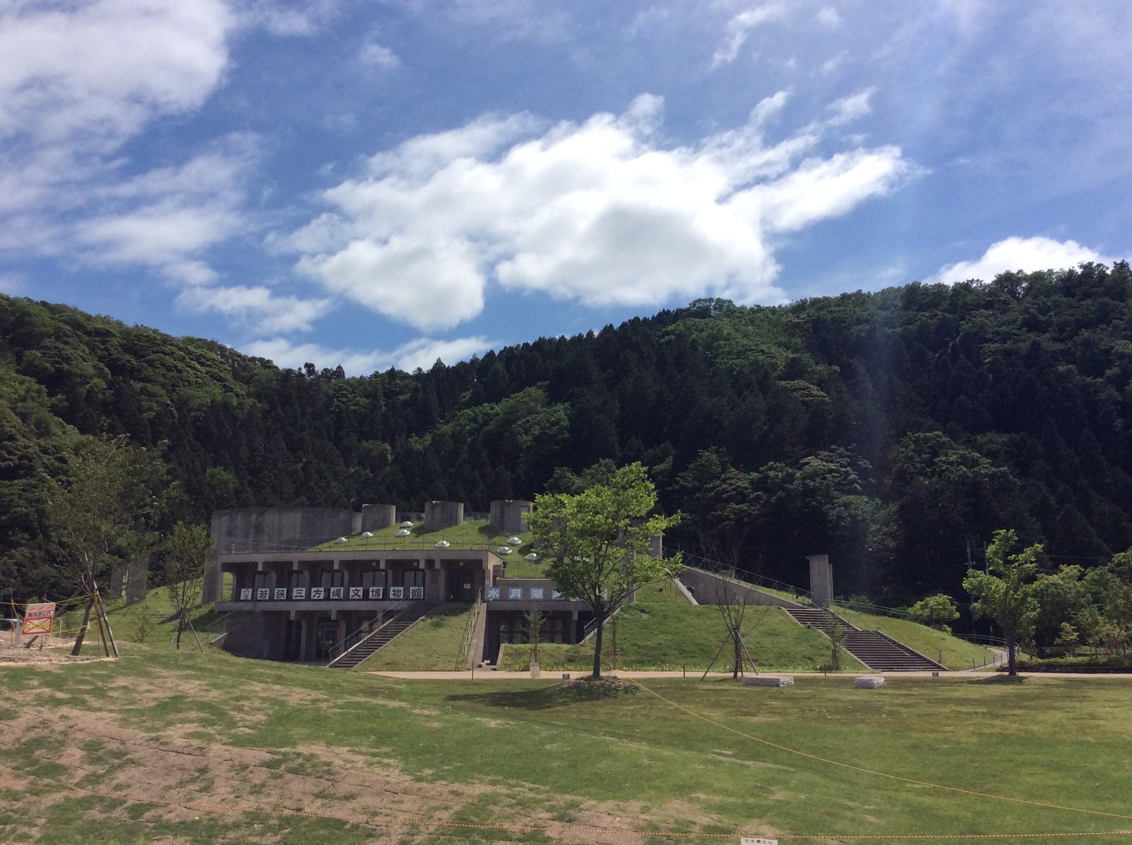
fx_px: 1045
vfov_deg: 44.1
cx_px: 566
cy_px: 422
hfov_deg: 56.9
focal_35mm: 32
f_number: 2.4
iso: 32
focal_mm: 3.3
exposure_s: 1/2865
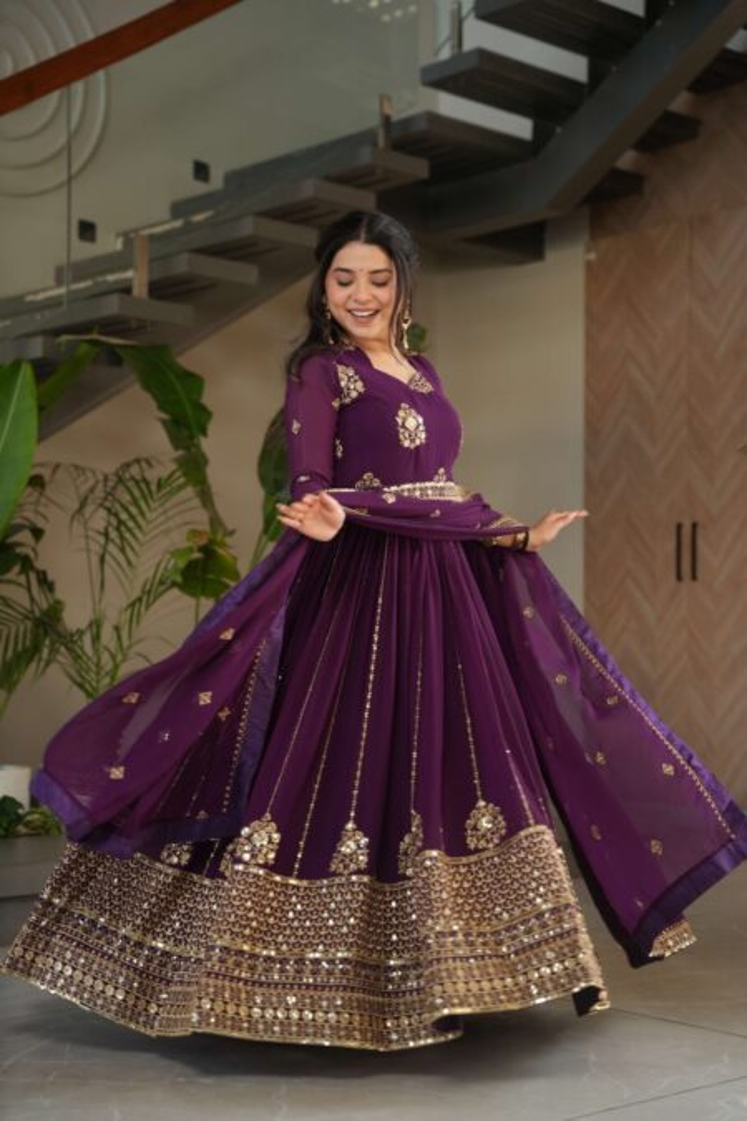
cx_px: 374
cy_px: 560
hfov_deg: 23.6
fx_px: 1790
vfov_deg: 34.8
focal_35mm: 58
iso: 320
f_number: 3.2
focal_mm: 57.5
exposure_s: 1/200
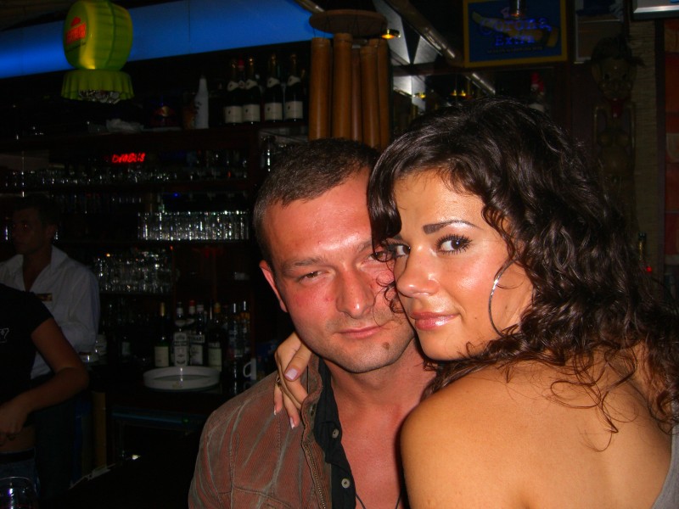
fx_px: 745
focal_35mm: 38
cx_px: 340
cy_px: 254
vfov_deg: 37.7
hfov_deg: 49.0
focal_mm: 7.9
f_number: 2.8
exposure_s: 1/60
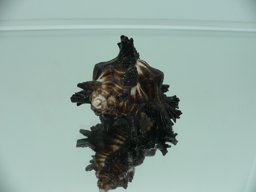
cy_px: 96
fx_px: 259
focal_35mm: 35
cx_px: 128
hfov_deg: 52.6
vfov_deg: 40.7
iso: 100
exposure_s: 1/60
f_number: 2.8
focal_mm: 4.6
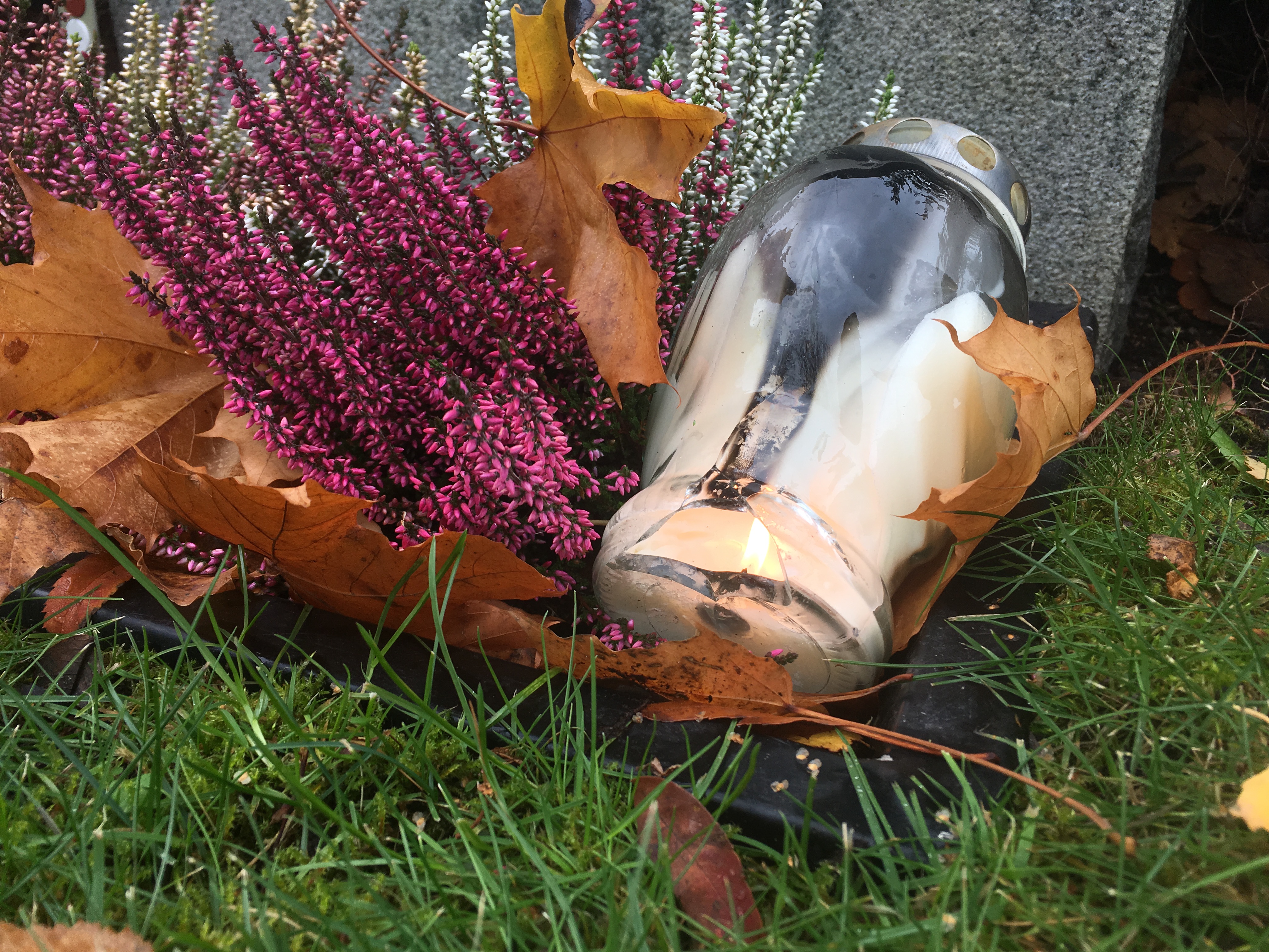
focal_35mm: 29
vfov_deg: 48.2
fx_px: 1063
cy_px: 476
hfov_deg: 61.7
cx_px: 634
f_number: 2.2
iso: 25
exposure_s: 1/139
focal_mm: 4.15
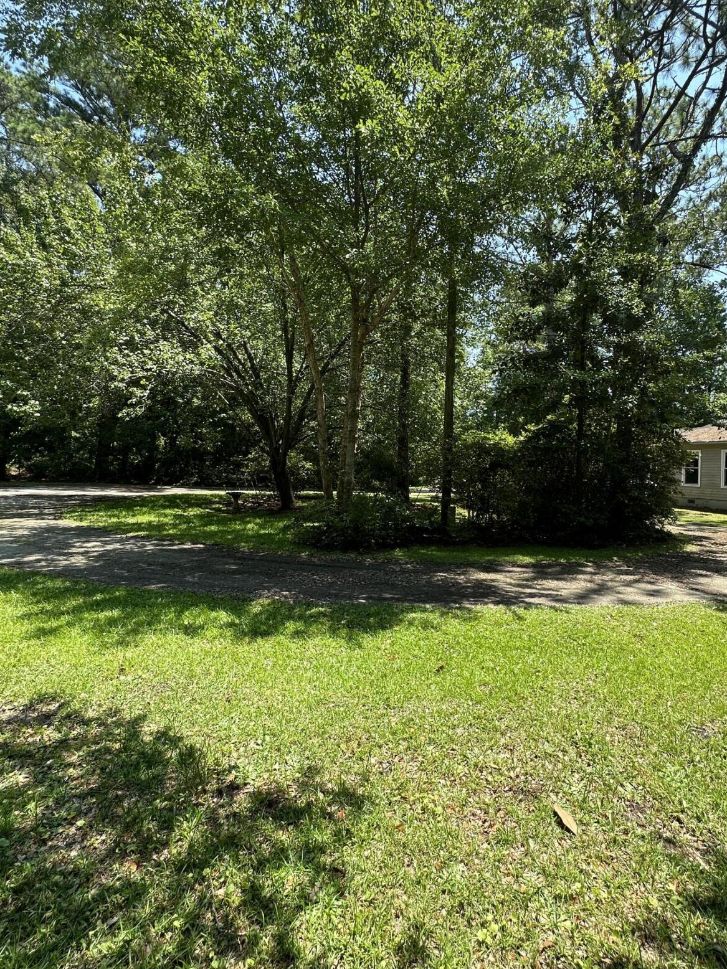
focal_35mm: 18
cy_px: 452
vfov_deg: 87.6
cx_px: 426
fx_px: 504
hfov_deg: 71.0
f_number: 2.2
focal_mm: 2.22
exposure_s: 1/409
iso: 40
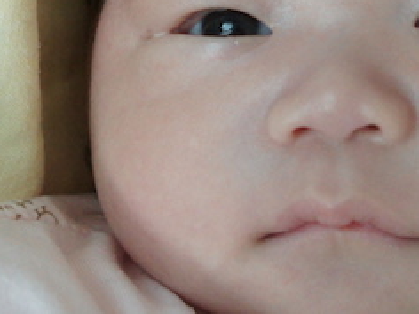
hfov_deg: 15.0
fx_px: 1593
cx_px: 254
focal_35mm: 132
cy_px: 35
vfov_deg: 11.2
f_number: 4
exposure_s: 1/50
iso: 1600
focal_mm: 27
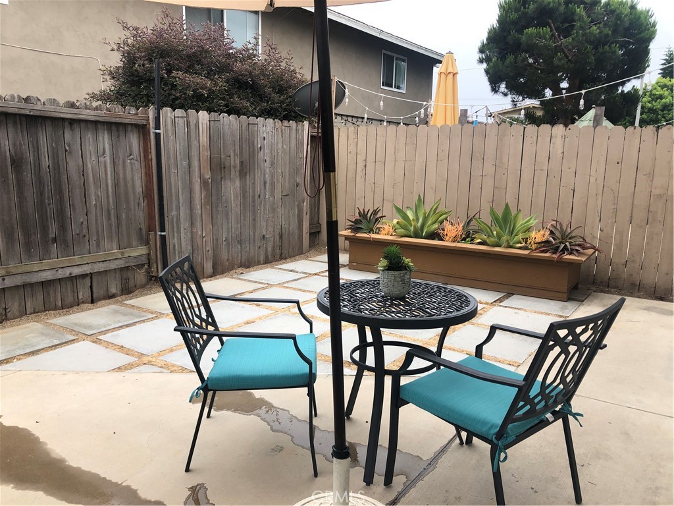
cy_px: 253
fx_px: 545
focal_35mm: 28
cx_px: 337
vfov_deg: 49.7
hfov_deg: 63.4
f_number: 1.8
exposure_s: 1/484
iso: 20
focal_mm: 4
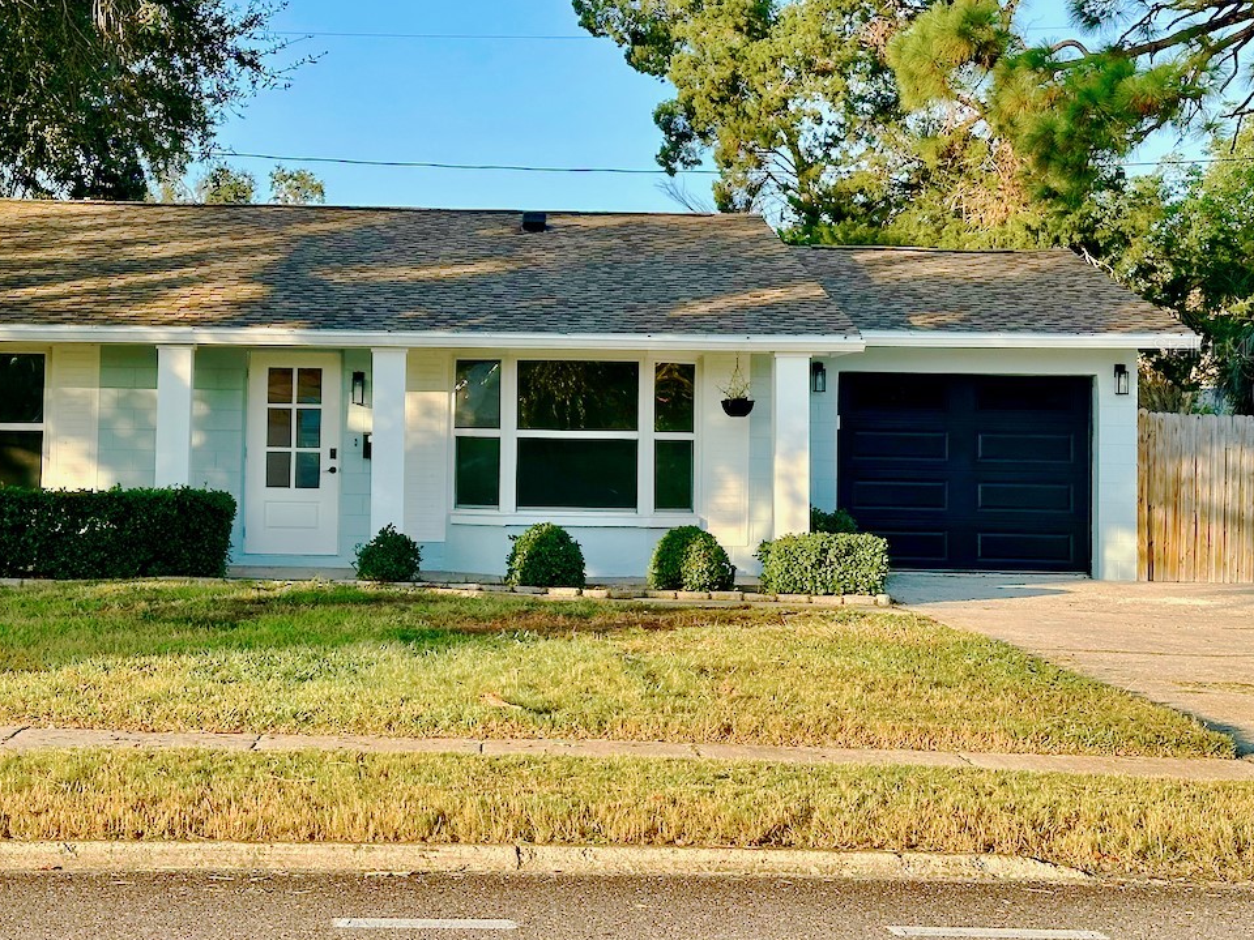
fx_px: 2318
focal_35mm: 64
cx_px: 440
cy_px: 347
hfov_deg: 30.1
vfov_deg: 22.9
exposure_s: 1/1272
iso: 64
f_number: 1.78
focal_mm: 6.86
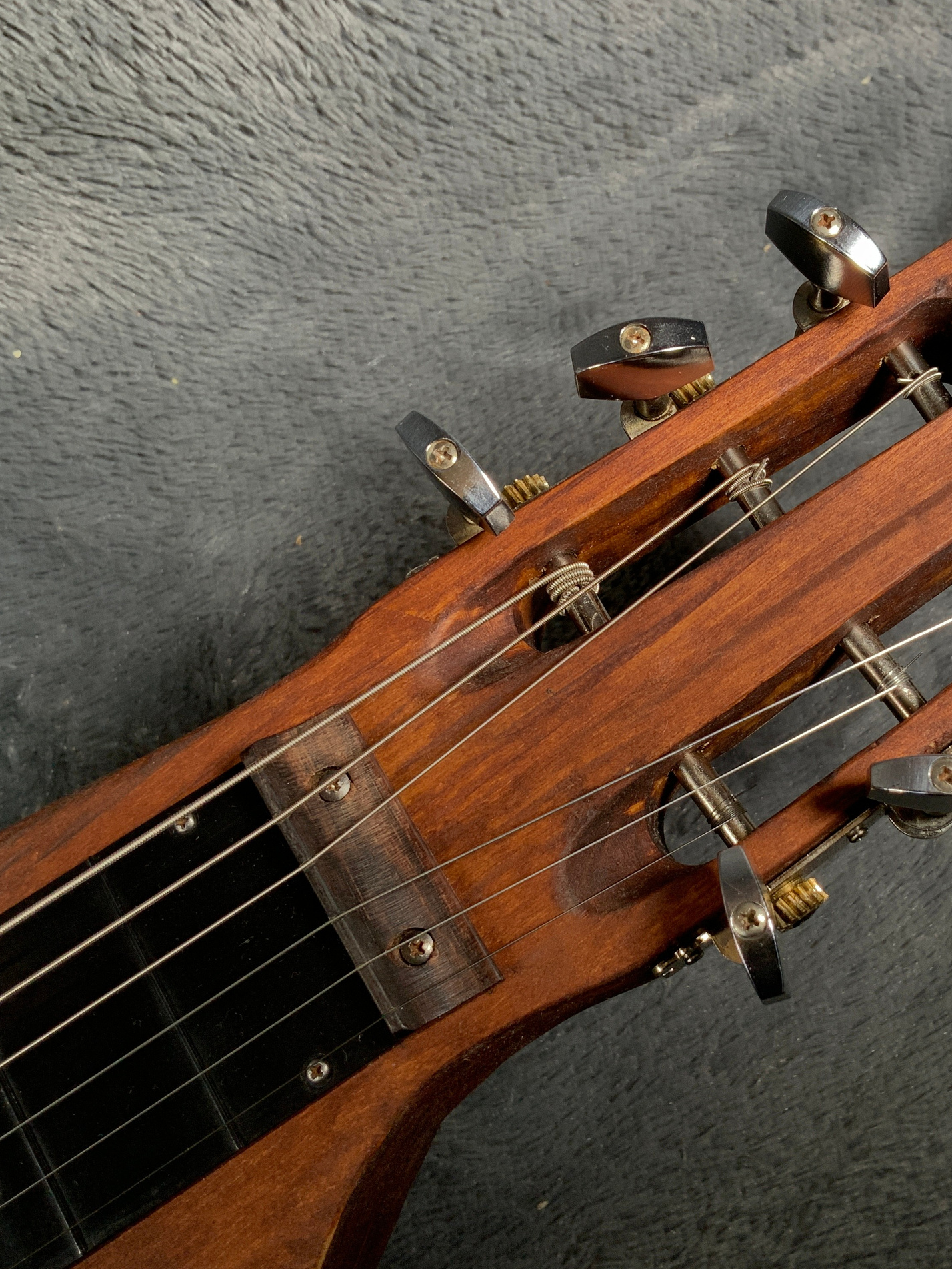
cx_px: 662
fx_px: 1430
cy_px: 633
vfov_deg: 47.9
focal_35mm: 39
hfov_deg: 36.3
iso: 50
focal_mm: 3
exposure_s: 1/104
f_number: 1.8
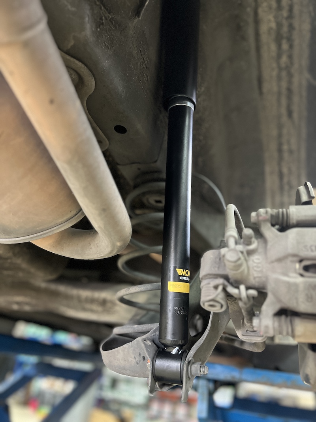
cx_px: 158
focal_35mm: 26
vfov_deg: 67.3
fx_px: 317
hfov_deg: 53.1
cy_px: 211
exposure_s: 1/33
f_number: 1.5
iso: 500
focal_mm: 5.7
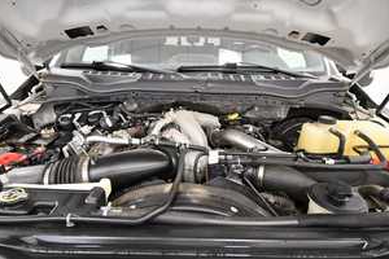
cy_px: 151
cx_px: 193
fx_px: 216
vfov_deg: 61.6
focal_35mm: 20
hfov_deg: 84.0
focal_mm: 10
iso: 1800
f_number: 4.5
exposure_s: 1/125
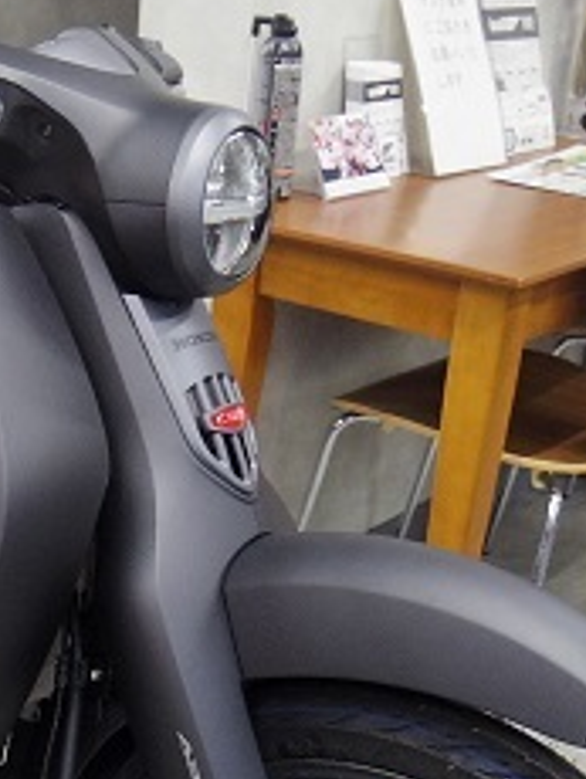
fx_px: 1442
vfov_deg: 29.7
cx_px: -173
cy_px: 596
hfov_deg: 20.9
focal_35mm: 64
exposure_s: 1/40
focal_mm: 5
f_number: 2.8
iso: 500
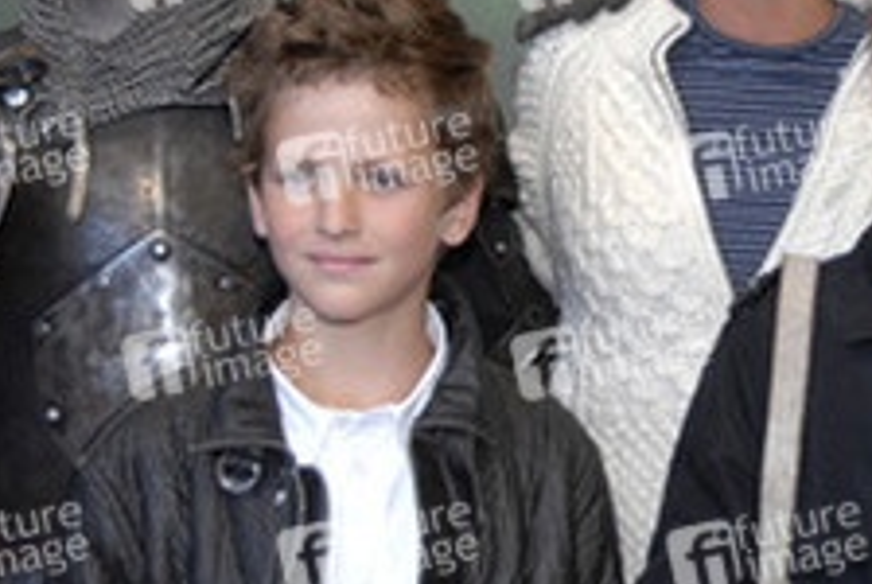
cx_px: 658
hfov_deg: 19.3
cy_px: 62
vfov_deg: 13.0
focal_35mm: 105
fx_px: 2547
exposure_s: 1/250
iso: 400
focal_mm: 35
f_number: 4.2
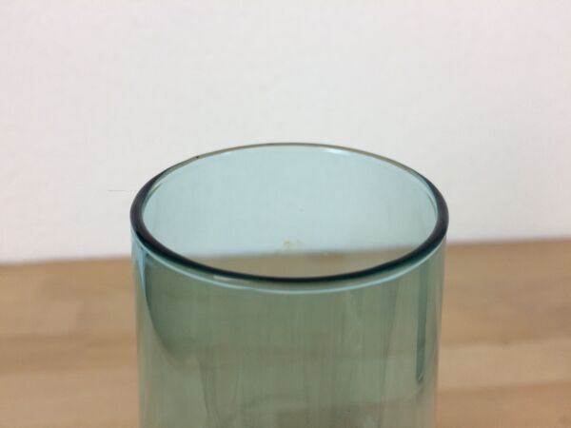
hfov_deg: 61.7
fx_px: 478
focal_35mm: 29
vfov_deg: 48.2
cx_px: 286
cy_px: 214
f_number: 2.2
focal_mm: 4.15
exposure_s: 1/100
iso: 64
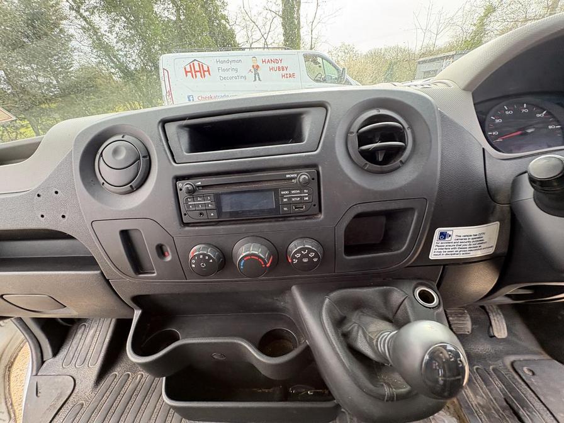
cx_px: 282
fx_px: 228
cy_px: 212
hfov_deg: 102.1
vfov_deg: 85.7
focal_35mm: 14
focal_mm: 2.22
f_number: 2.2
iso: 125
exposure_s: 1/106
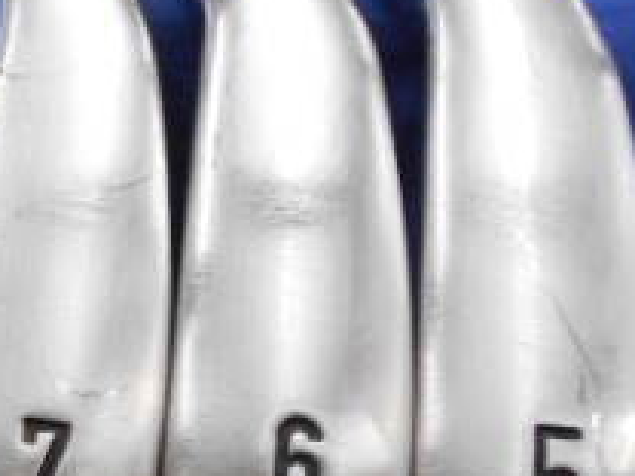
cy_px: 345
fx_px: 1468
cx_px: -189
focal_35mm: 80
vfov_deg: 18.3
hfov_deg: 22.0
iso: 140
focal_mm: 4.6
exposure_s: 1/30
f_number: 3.2
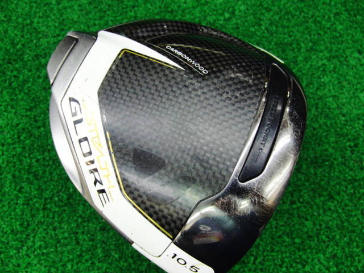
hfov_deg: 50.1
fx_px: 389
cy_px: 136
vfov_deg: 38.7
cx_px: 182
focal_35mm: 37
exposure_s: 1/60
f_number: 3.6
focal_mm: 6.42
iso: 400
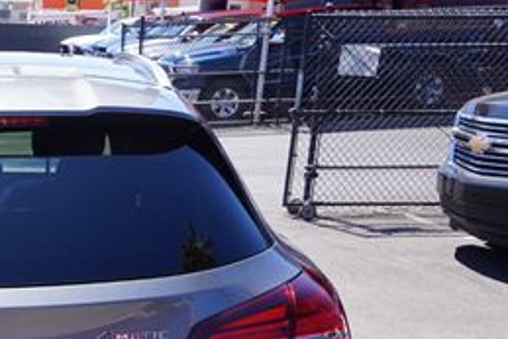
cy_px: 396
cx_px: -57
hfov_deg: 25.3
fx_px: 1045
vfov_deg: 17.7
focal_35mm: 74
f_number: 10
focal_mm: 20
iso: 100
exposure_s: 1/80
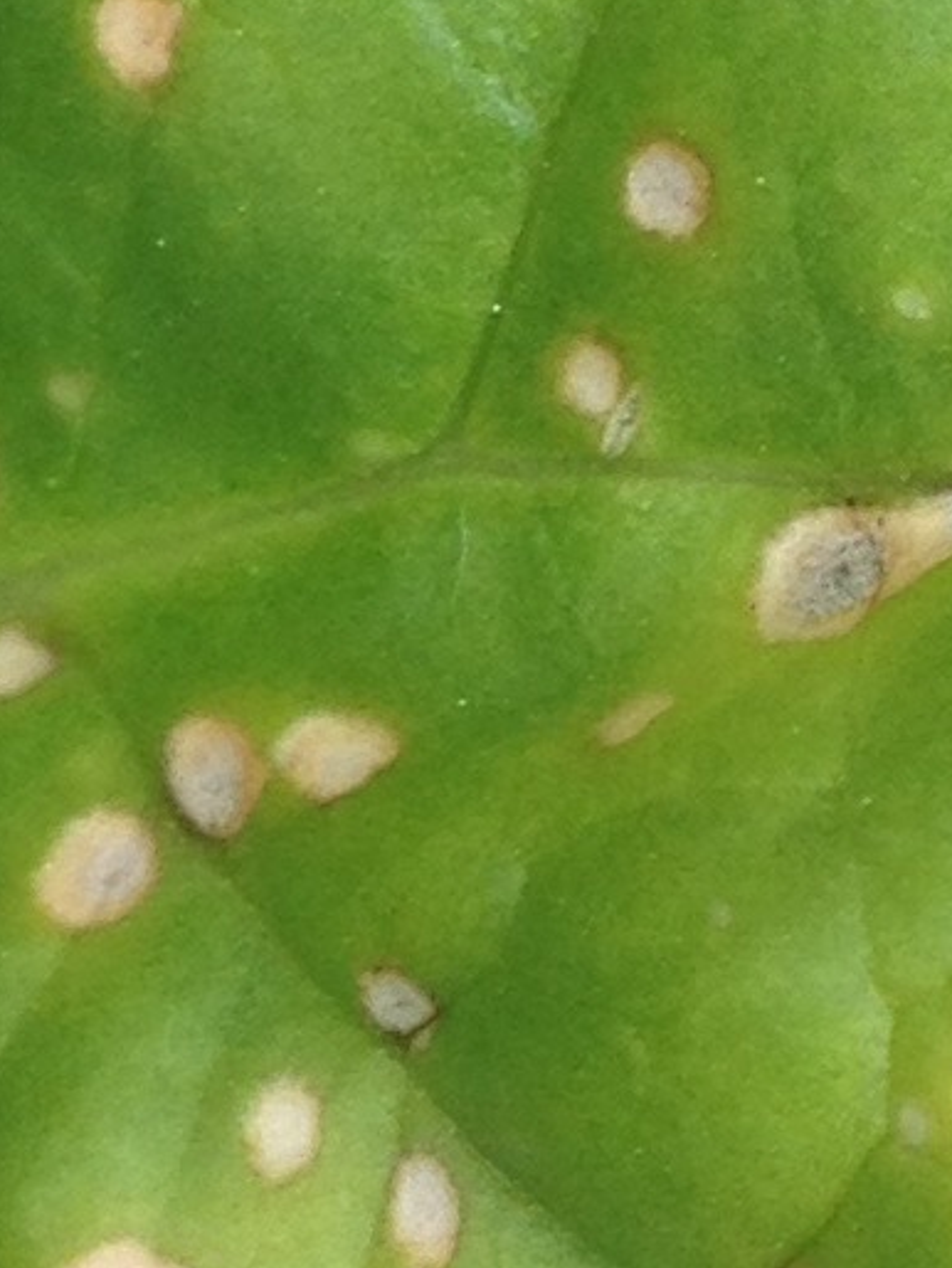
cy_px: 872
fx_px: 3664
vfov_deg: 19.6
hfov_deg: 14.8
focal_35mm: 100
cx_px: 358
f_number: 2.4
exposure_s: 1/325
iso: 50
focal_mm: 4.28
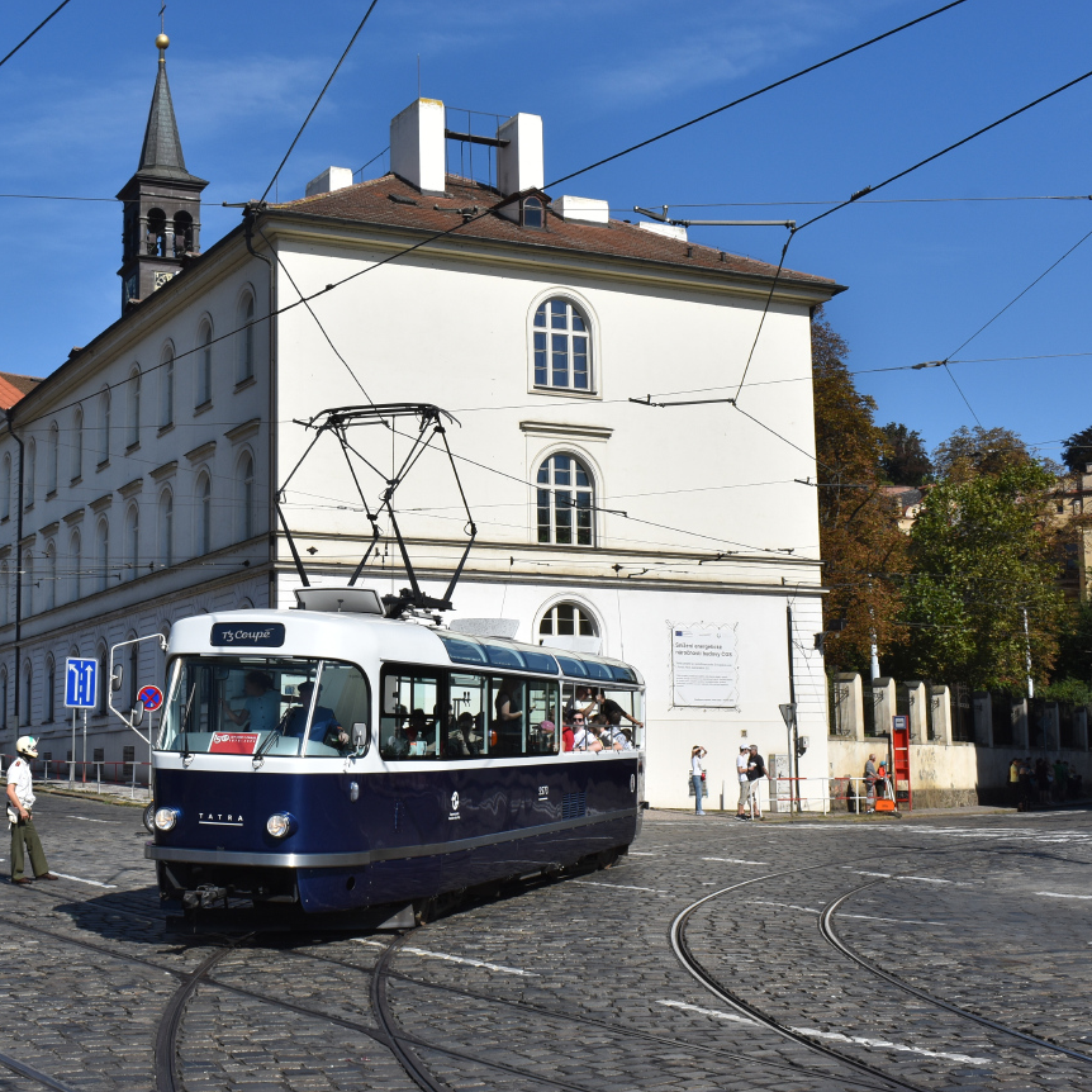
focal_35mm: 50
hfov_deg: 33.7
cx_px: 351
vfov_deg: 34.0
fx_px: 1785
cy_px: 548
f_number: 11
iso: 200
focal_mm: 26
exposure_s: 1/500
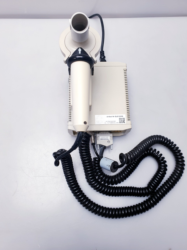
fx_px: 187
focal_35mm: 26
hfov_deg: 53.1
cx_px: 94
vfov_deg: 67.3
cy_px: 125
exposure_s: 1/50
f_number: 2.4
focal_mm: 4.3
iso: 50
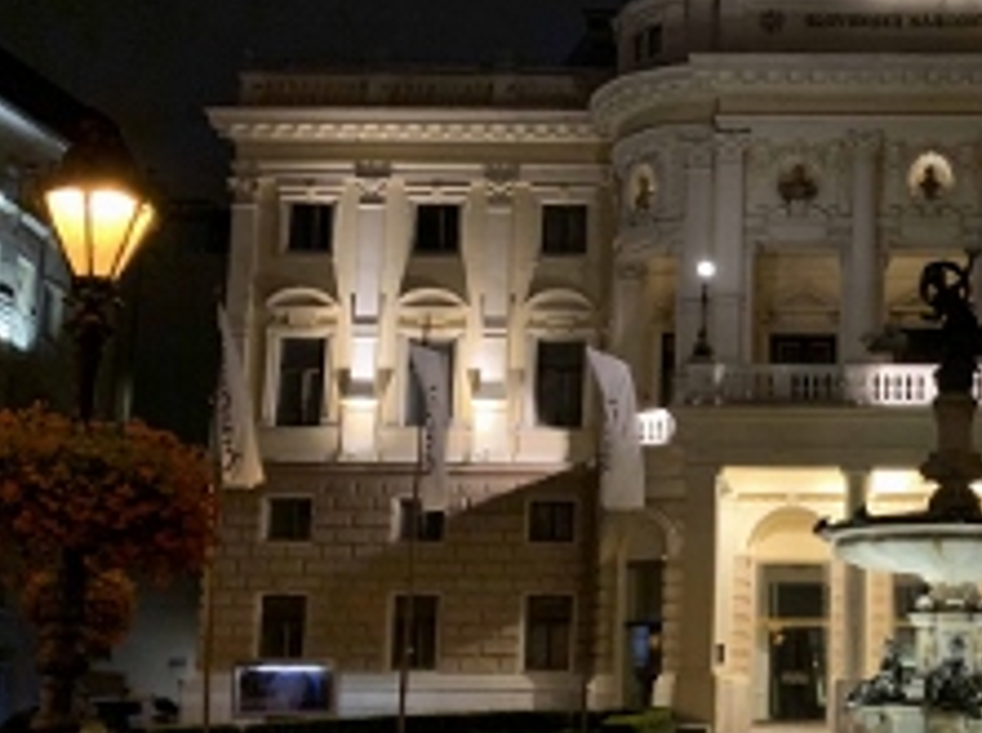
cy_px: 475
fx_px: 1586
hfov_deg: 32.6
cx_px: 895
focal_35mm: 56
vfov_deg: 25.9
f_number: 1.8
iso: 500
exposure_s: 1/25
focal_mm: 4.25
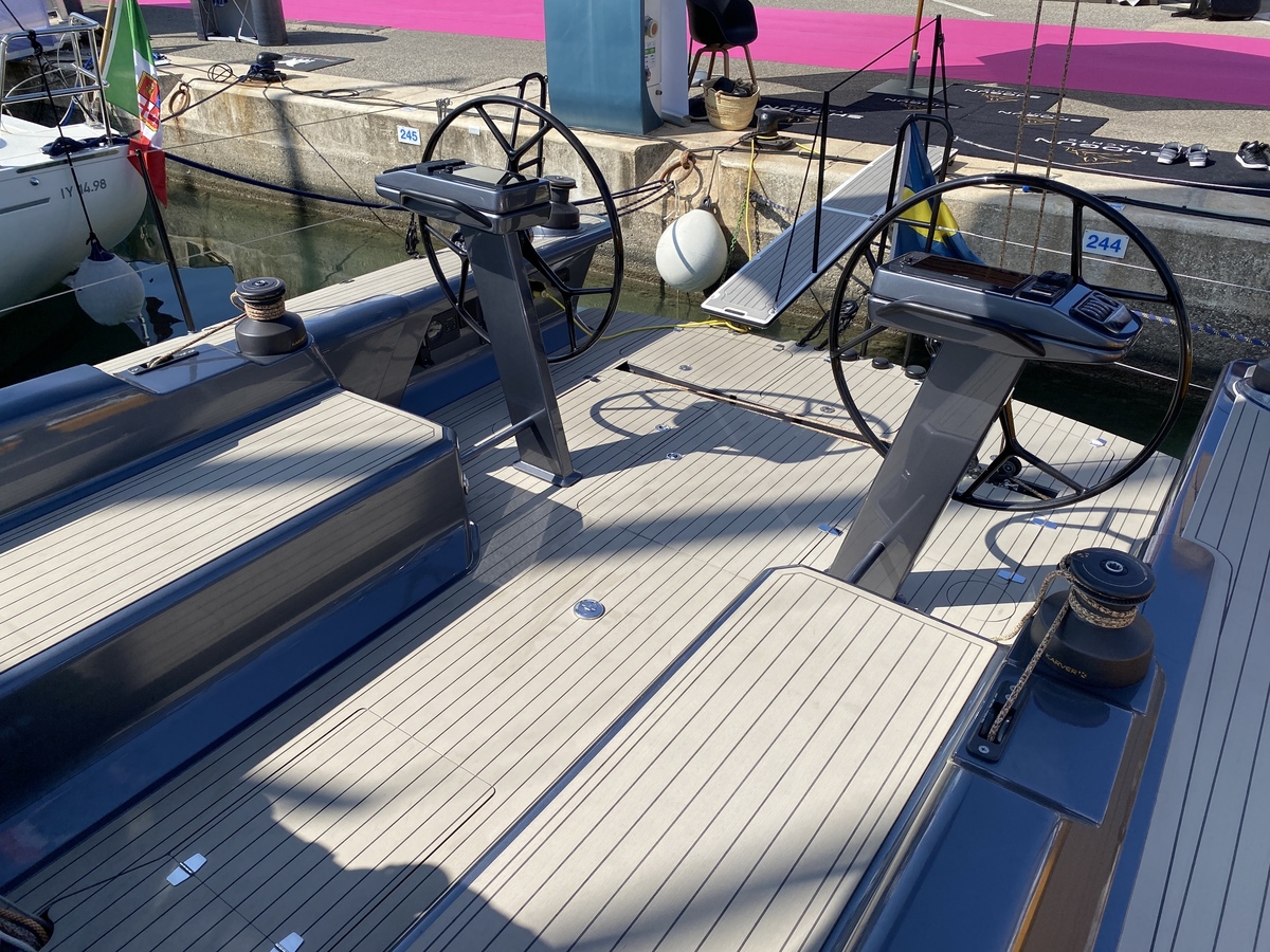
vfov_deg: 53.1
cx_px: 635
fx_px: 954
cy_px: 476
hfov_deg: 67.3
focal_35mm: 26
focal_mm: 4.25
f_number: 1.8
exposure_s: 1/2268
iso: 32
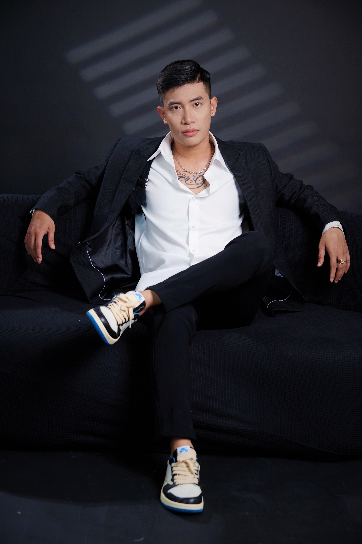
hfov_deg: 19.4
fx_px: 1057
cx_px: 181
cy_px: 272
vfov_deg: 28.9
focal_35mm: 70
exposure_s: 1/125
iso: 500
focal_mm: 70
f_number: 5
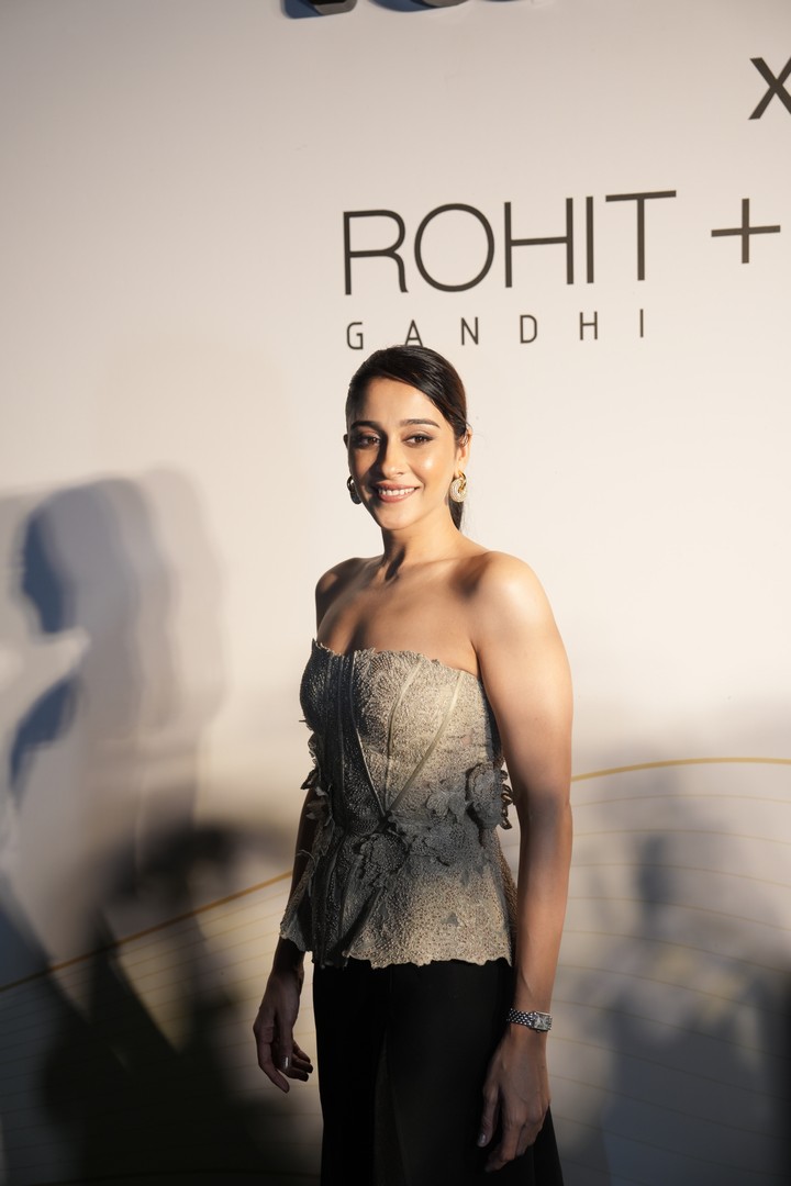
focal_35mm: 40
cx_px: 396
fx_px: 1318
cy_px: 593
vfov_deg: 48.5
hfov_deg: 33.4
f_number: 4
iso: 400
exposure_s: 1/160
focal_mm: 40
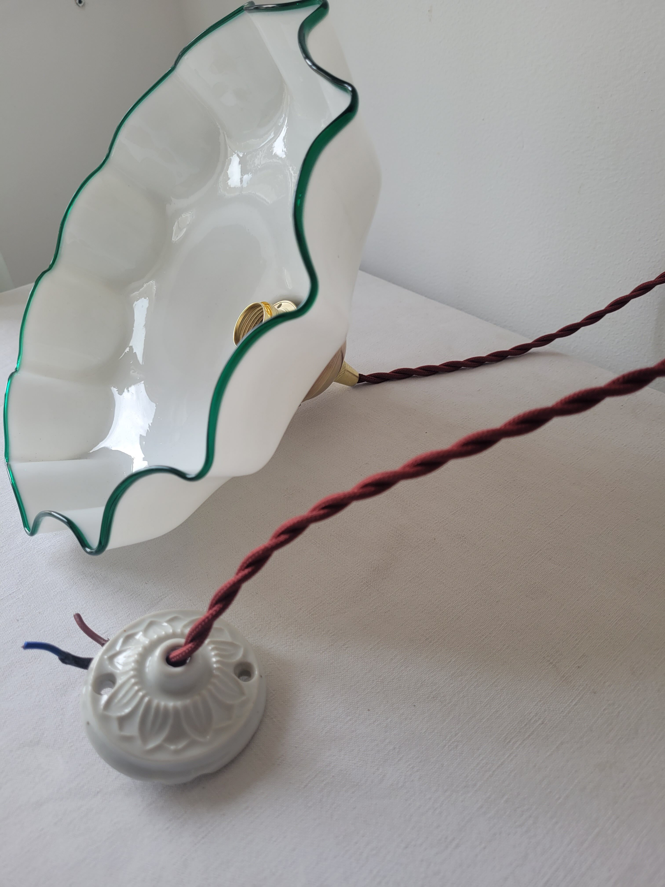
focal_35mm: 26
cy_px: 444
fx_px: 666
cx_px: 332
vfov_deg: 67.3
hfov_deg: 53.1
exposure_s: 1/147
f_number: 1.8
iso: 40
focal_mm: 5.4
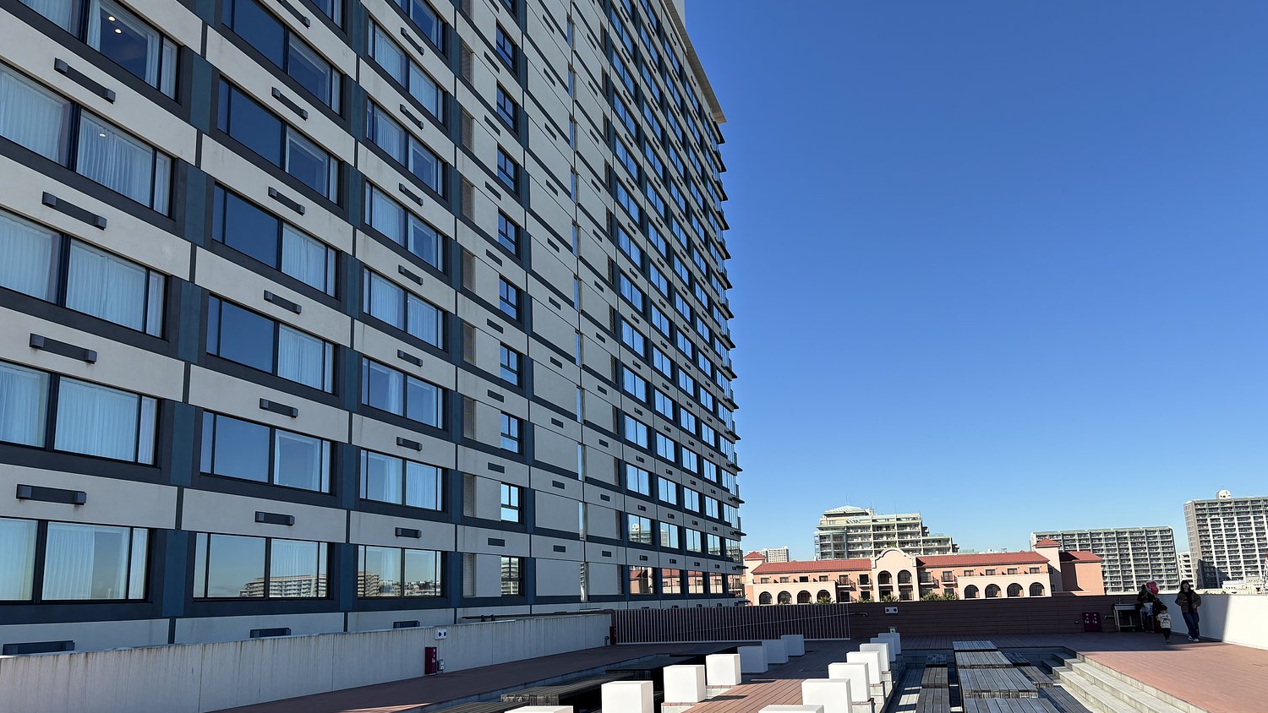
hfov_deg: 66.1
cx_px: 648
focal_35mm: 29
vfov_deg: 40.1
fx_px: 975
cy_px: 402
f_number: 1.6
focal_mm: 5.96
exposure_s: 1/2778
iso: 50
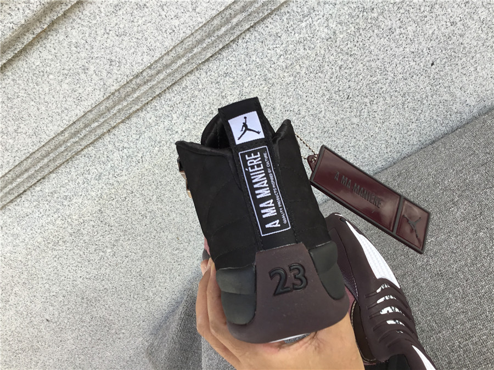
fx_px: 442
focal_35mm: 31
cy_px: 185
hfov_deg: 58.4
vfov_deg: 45.4
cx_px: 247
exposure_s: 1/353
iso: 25
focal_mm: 3.3
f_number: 2.4
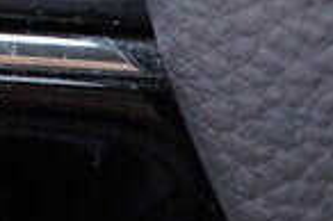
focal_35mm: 253
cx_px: -262
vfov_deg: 5.4
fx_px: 2338
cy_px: -154
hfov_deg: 7.9
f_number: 2.8
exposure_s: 1/40
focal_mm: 24
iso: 160
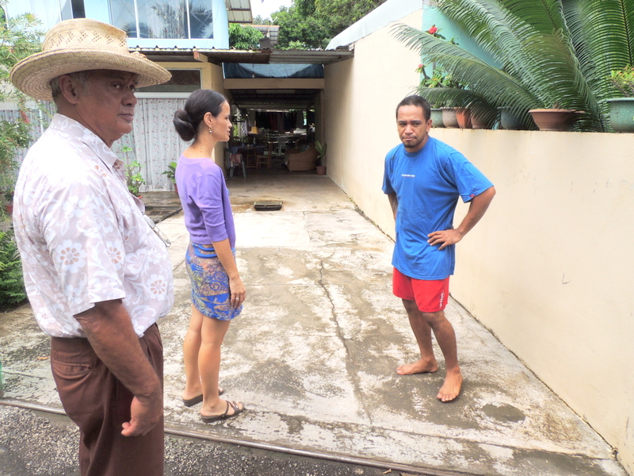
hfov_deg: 71.6
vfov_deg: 56.8
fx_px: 440
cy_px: 238
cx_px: 317
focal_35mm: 24
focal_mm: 4.3
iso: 100
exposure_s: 1/100
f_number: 8.3
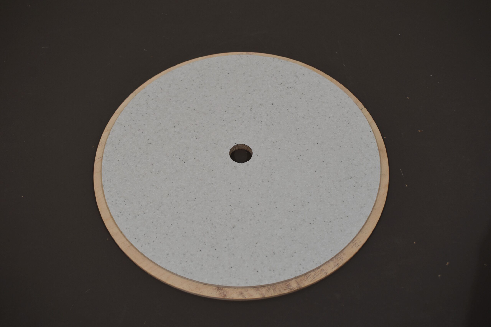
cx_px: 246
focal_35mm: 38
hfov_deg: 51.3
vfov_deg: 35.5
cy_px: 164
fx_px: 511
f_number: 5.6
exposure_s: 1/125
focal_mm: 25
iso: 280
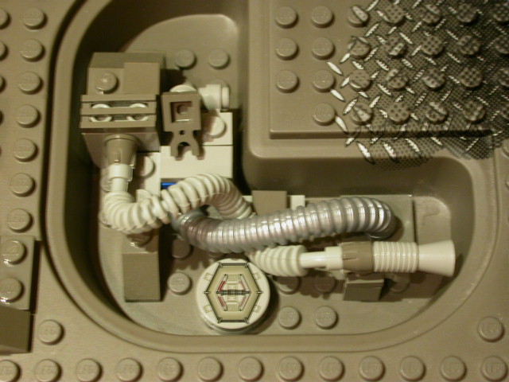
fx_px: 1265
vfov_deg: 17.2
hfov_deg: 22.8
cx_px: 254
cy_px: 191
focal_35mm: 86
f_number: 3.6
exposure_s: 1/5.1
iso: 100
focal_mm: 17.8
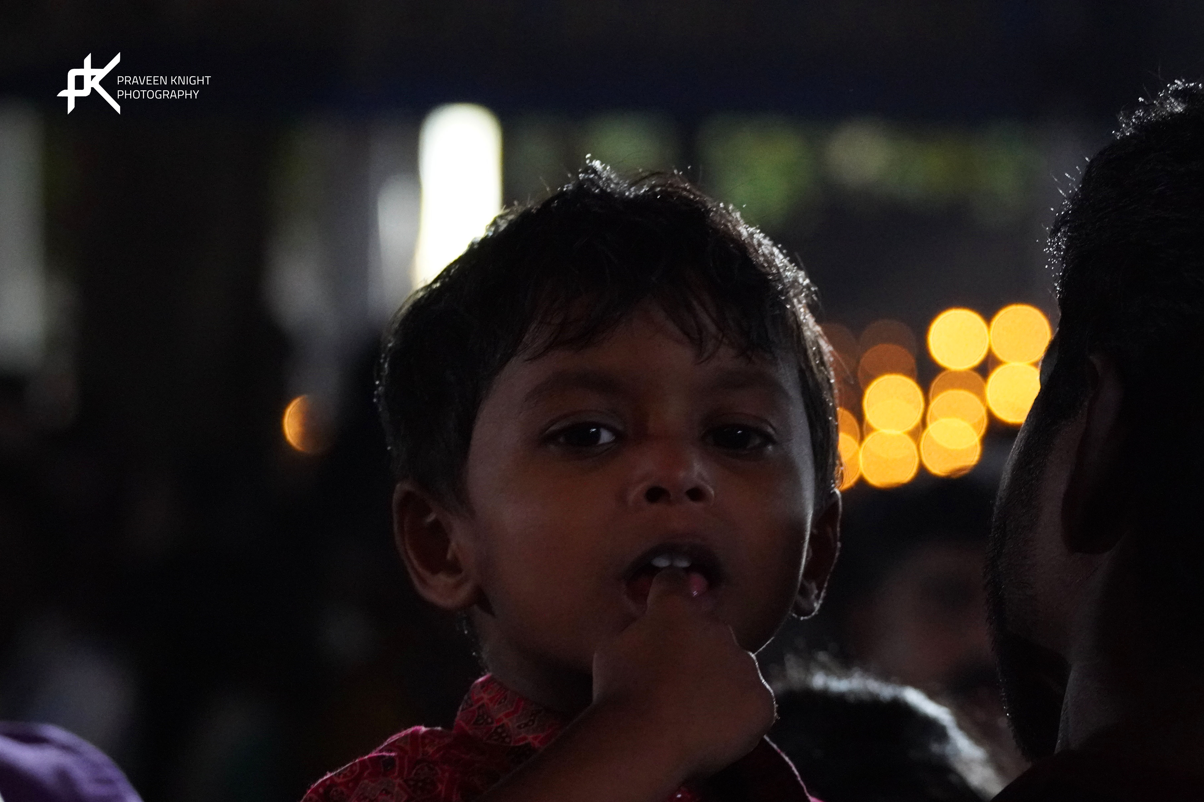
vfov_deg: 3.1
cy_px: 401
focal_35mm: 450
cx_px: 602
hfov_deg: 4.6
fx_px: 15049
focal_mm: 300
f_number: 8
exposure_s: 1/60
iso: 5000
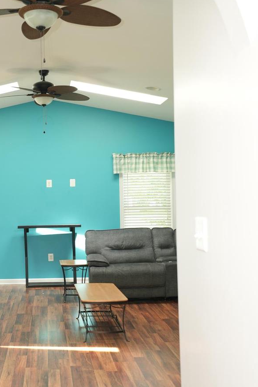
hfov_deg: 26.8
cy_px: 200
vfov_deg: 40.3
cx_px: 41
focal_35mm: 49
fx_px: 527
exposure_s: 1/60
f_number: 2.8
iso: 250
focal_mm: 28
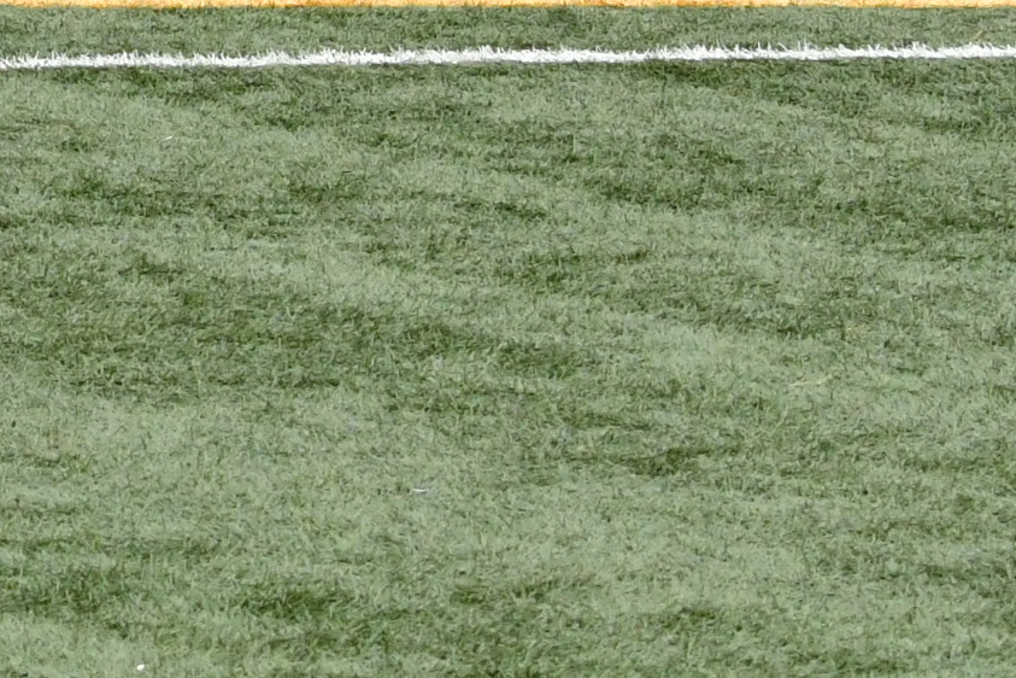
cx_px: 100
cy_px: -501
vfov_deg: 3.1
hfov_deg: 4.6
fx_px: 12586
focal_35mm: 446
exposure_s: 1/640
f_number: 9
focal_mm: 60
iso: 640
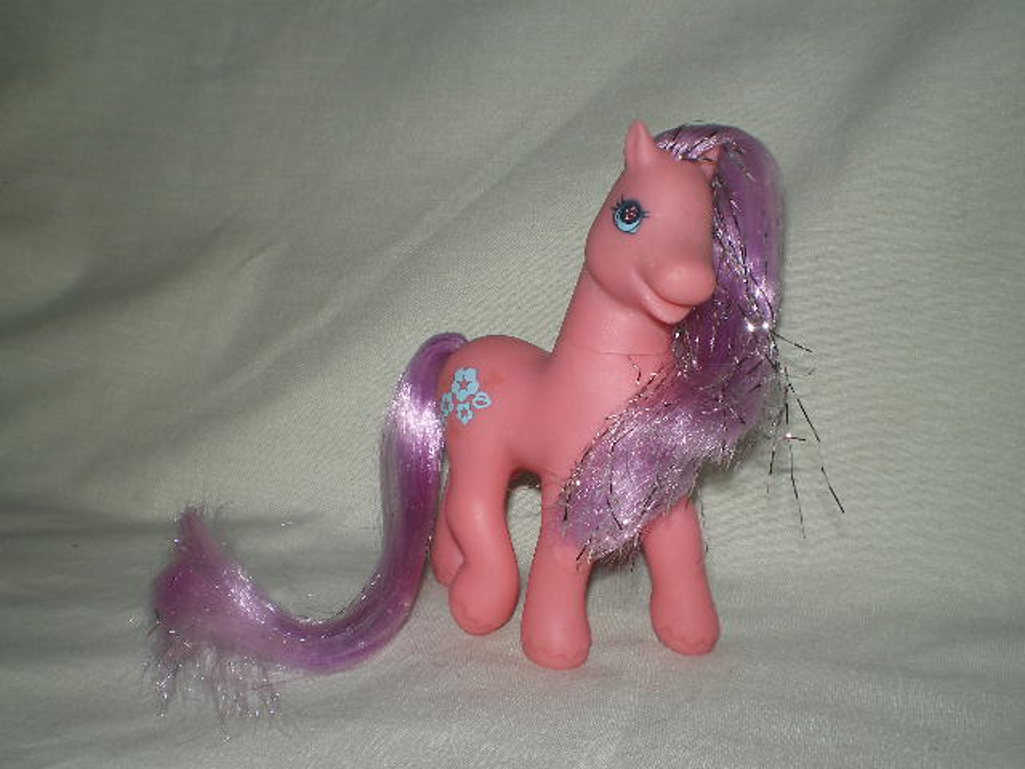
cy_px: 384
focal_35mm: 38
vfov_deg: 37.7
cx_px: 512
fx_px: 1125
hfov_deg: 49.0
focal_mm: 6.3
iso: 64
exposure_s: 1/30
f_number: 4.6
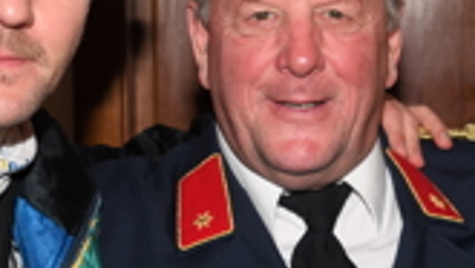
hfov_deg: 18.1
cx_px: 389
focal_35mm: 117
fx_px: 1474
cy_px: 171
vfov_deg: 10.4
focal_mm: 22
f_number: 4
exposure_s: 1/60
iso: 100
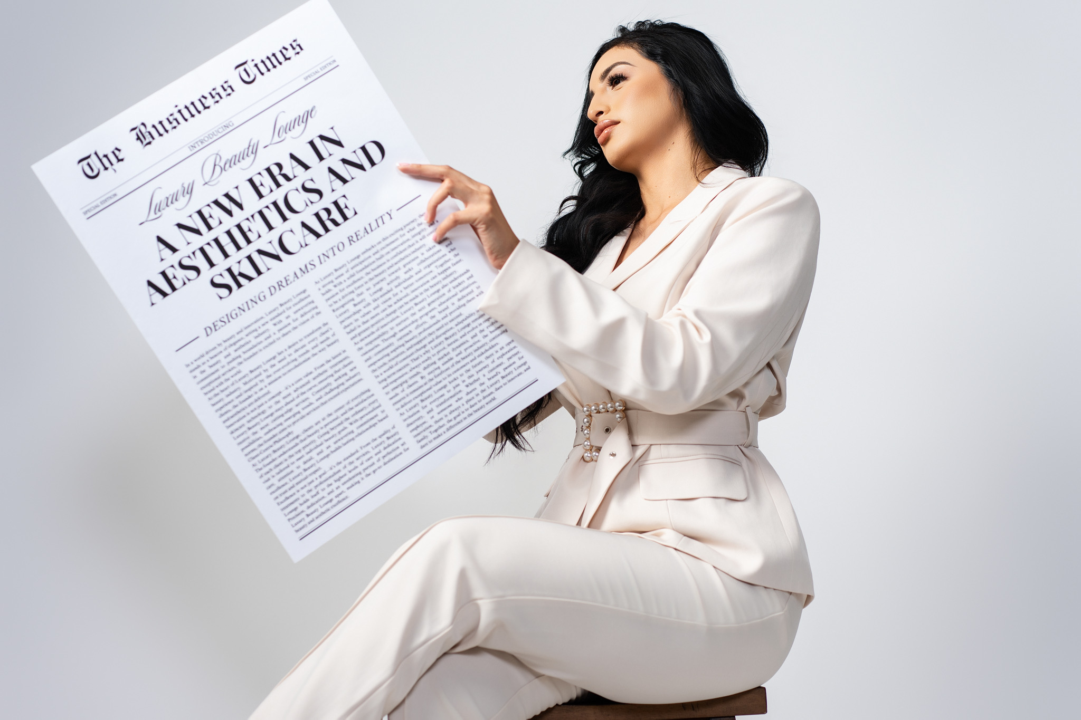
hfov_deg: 36.2
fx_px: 1651
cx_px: 540
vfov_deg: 24.6
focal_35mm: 55
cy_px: 360
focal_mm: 55
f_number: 2.8
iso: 160
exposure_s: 1/250
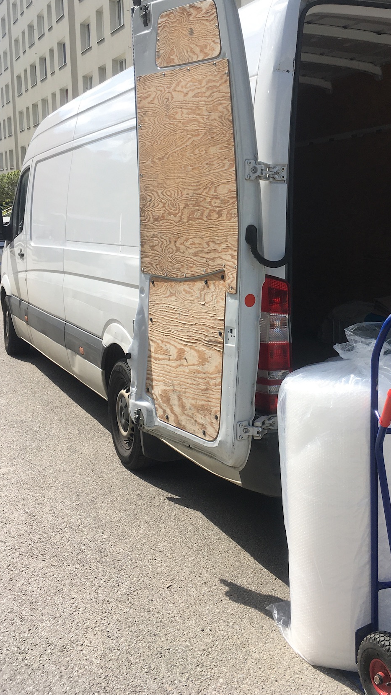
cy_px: 281
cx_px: 303
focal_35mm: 39
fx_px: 719
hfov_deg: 29.8
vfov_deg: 51.3
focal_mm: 4.15
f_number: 2.2
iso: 25
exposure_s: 1/1148
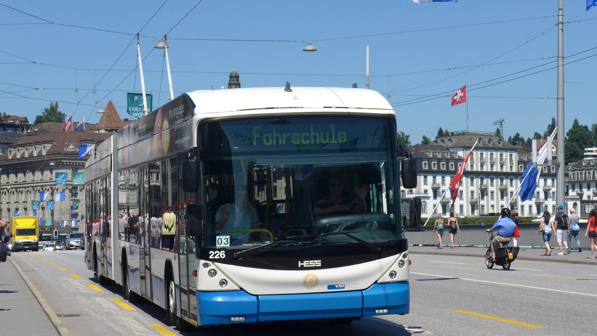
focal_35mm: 88
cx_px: 298
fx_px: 1393
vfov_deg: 13.7
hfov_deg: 24.2
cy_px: 167
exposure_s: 1/800
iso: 80
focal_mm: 16
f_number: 4.4
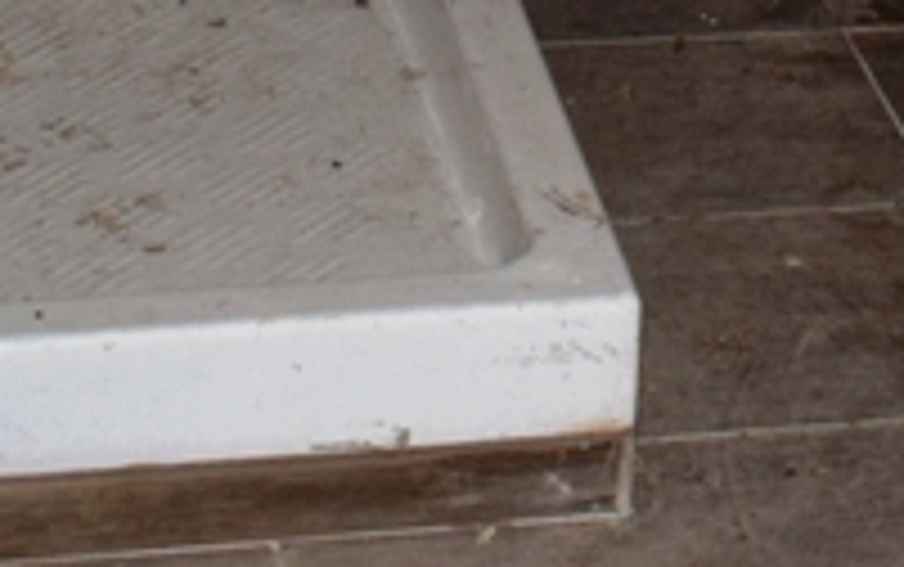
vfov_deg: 8.7
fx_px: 3452
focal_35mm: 140
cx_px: 962
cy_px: -673
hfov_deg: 14.6
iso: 800
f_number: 5
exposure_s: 1/100
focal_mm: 18
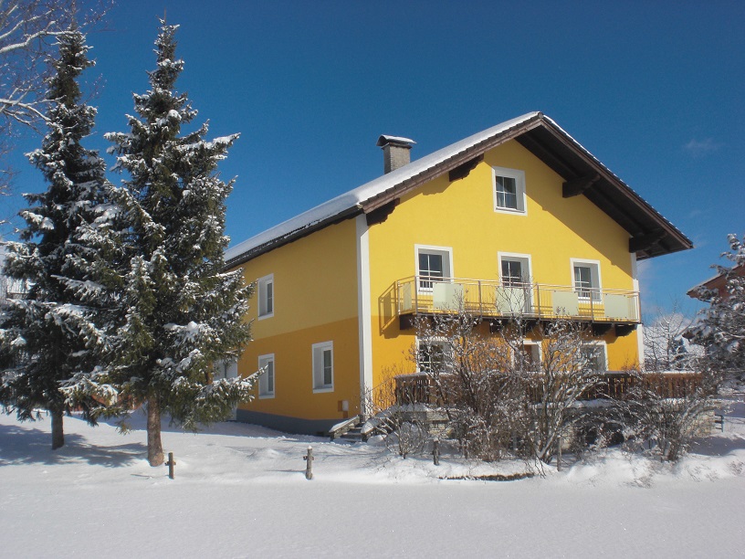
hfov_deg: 49.0
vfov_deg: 37.7
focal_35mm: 38
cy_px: 280
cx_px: 372
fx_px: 818
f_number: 5.6
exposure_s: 1/1000
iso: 64
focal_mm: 6.3
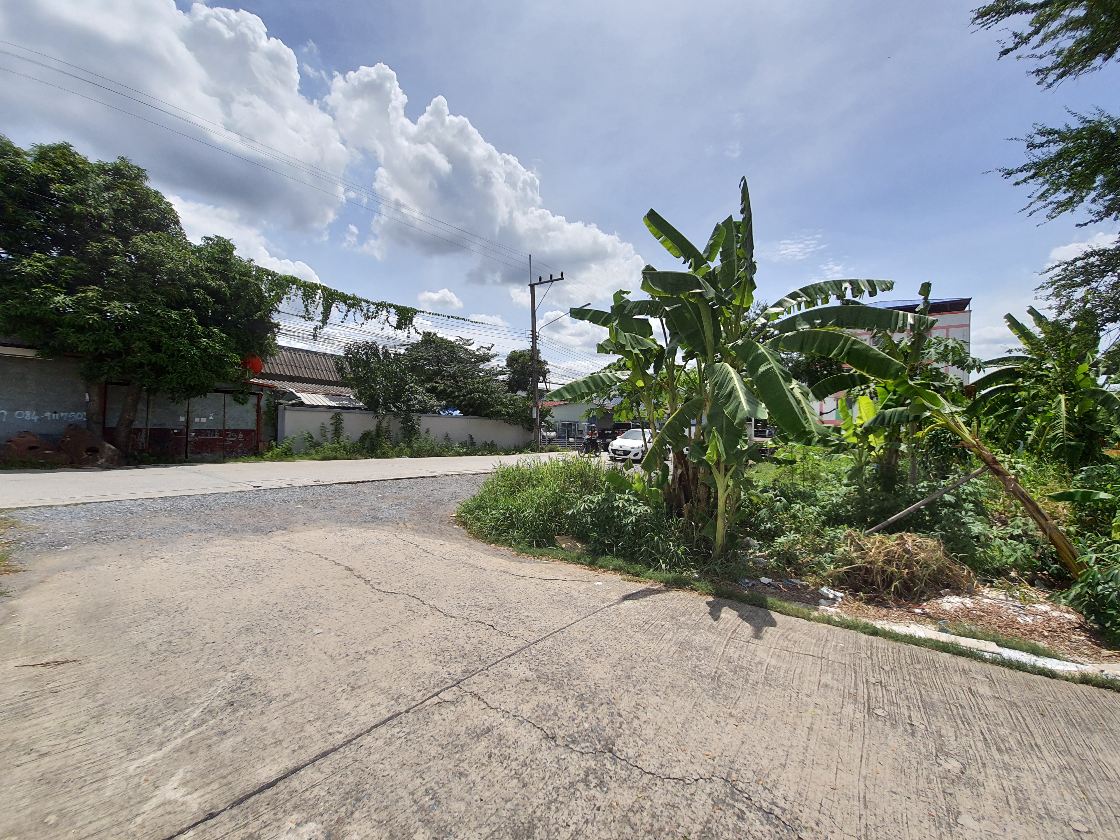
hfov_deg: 106.2
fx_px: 421
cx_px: 560
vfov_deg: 89.9
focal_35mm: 13
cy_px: 420
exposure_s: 1/2028
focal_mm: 1.74
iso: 50
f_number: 2.2
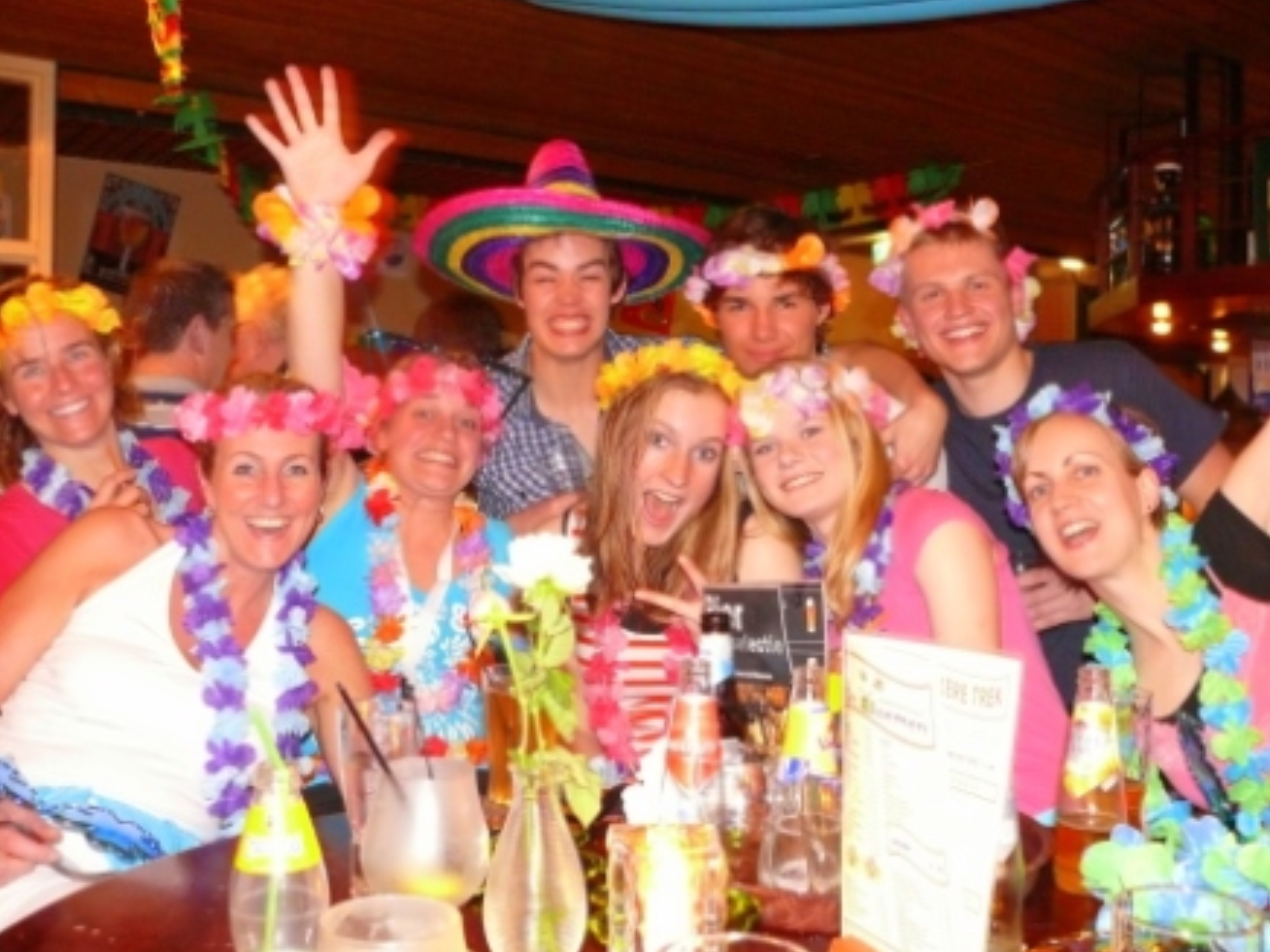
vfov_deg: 39.7
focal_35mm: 36
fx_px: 1321
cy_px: 480
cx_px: 641
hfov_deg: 51.4
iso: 400
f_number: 2.8
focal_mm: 7.4
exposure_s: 1/6
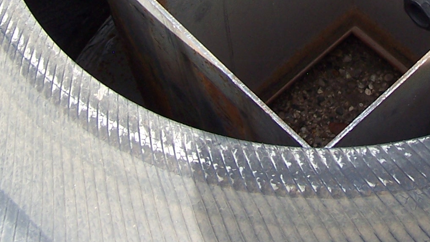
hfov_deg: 22.3
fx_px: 1072
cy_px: -105
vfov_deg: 12.3
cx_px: 366
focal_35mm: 94
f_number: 2.8
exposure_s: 1/350
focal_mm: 6.3
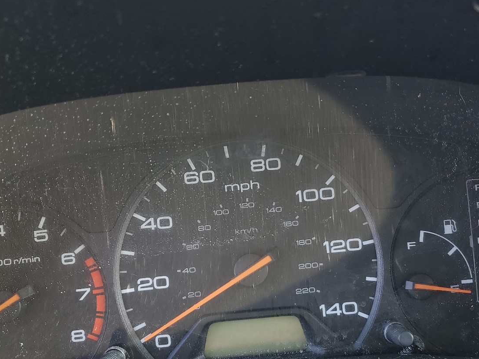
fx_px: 526
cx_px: 264
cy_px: 251
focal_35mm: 38
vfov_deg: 37.1
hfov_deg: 48.9
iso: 52
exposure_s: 1/60.2
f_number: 1.5
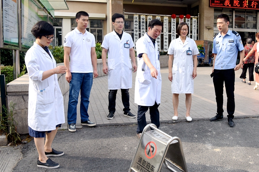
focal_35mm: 37
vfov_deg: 35.9
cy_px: 79
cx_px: 152
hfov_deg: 51.6
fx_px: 266
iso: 800
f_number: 10
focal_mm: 30
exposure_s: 1/400
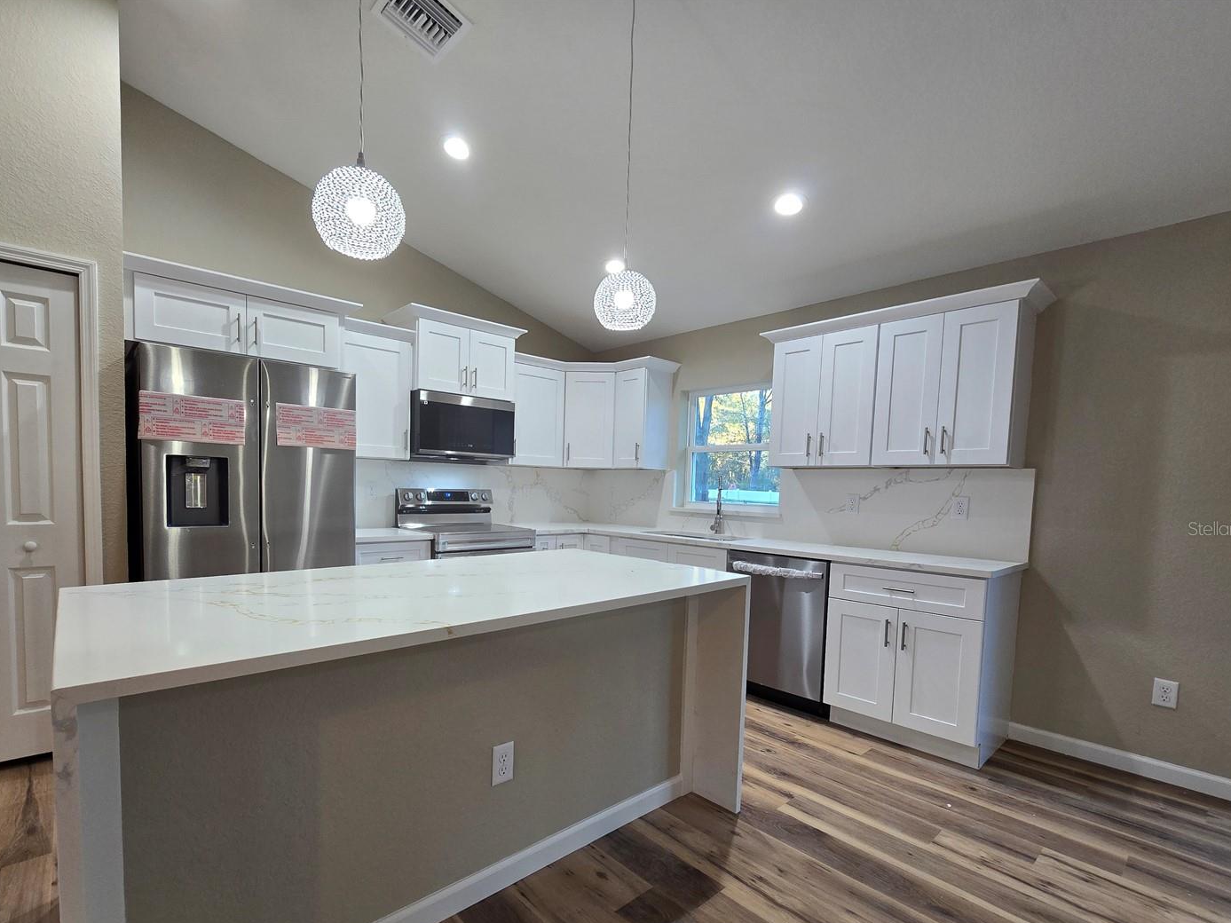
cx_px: 562
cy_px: 528
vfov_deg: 81.2
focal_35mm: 15
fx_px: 533
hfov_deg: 97.9
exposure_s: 1/60
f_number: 2.2
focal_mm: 2.2
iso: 100
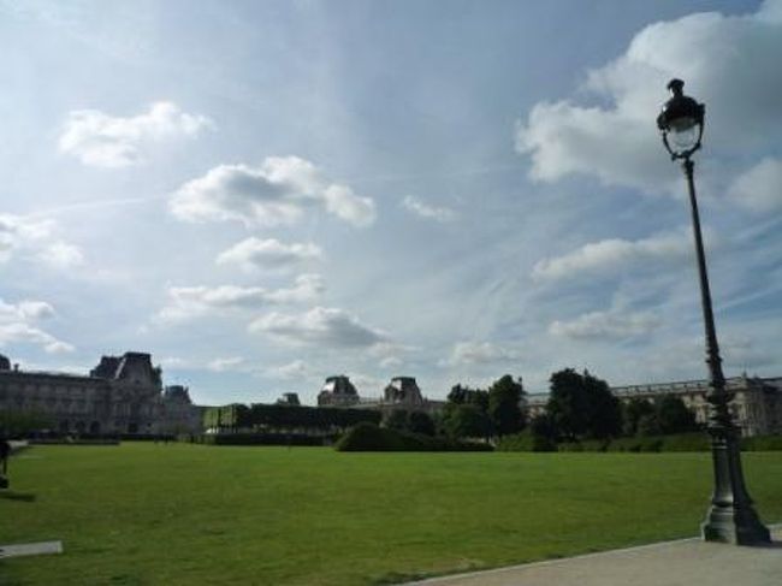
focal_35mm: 25
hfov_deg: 69.4
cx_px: 391
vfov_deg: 54.8
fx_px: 565
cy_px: 293
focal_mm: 4.4
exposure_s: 1/800
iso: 160
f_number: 6.3
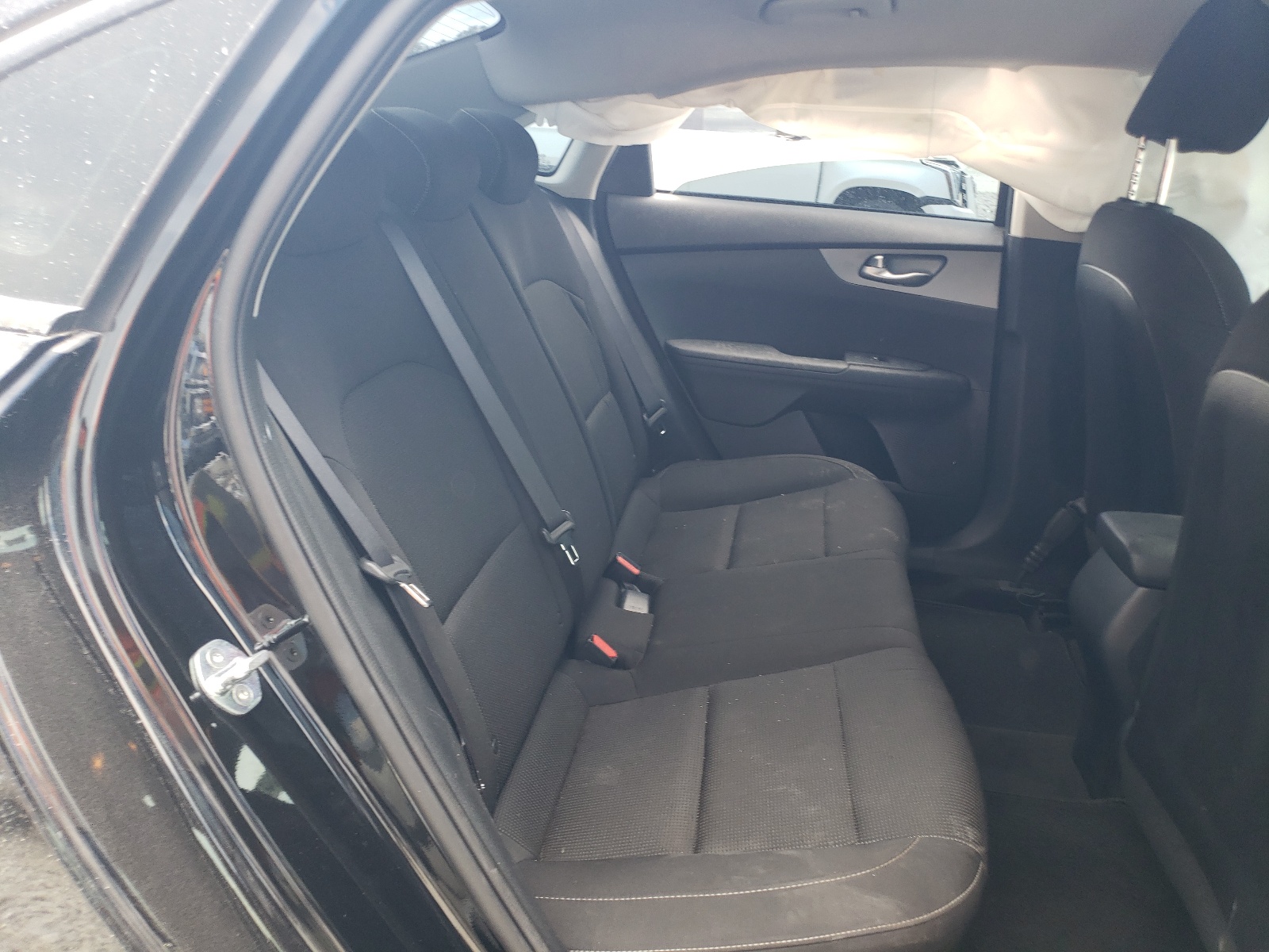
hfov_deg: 67.3
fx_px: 953
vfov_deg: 53.1
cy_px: 476
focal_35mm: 26
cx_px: 634
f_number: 1.5
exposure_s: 1/127
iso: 50
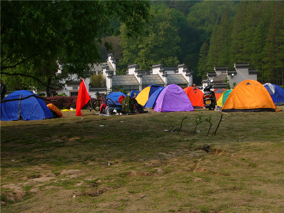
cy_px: 106
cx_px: 142
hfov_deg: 29.8
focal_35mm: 65
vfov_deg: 22.6
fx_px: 533
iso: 50
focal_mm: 10.8
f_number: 4
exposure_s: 1/500
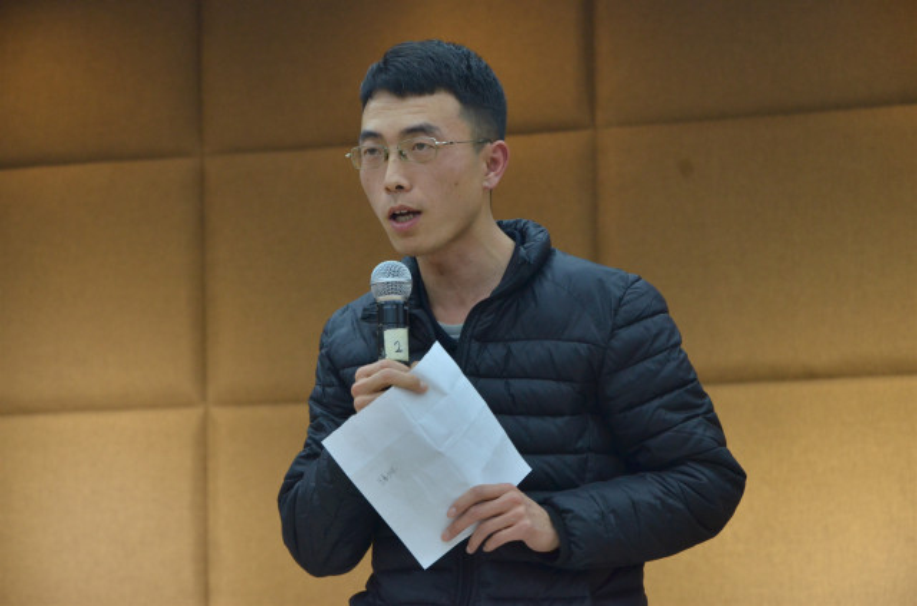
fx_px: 3429
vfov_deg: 10.1
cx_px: 458
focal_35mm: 135
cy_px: 303
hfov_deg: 15.2
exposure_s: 1/125
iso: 800
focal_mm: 90
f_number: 6.3
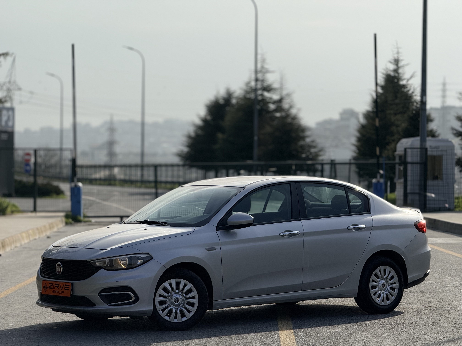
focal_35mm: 120
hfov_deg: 16.4
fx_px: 1602
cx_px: 231
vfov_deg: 12.3
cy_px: 173
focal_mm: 15.66
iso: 50
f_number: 2.8
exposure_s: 1/1167
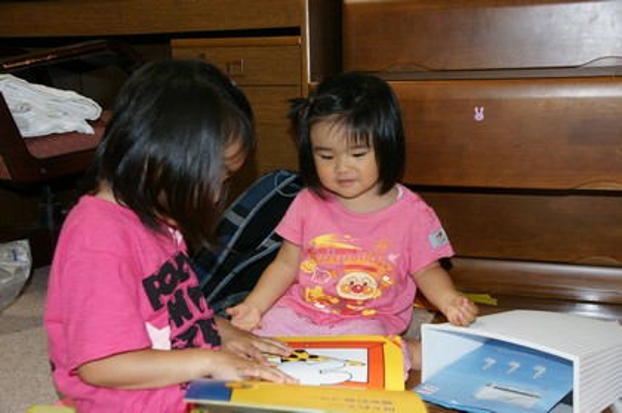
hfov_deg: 46.4
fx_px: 725
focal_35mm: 42
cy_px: 206
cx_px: 311
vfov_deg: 31.8
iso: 800
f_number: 5.6
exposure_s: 1/60
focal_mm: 28
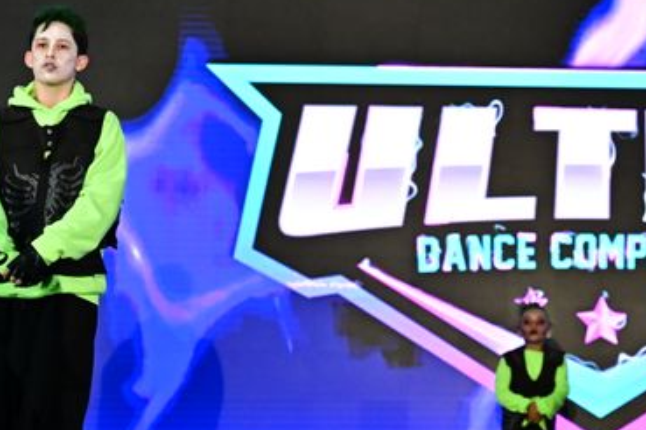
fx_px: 2440
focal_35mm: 136
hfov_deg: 14.6
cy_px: 69
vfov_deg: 10.1
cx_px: 776
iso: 4000
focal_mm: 49
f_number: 3.2
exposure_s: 1/800
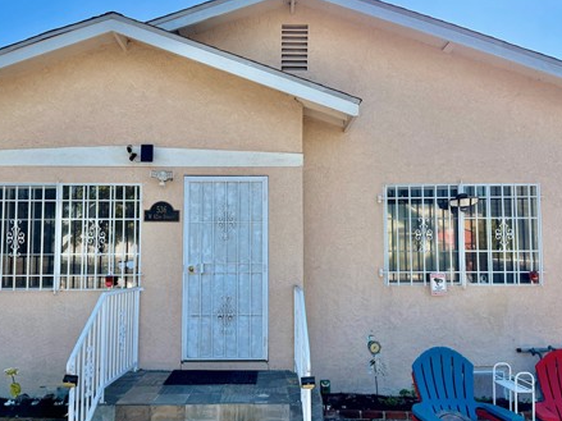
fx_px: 568
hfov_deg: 52.6
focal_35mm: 35
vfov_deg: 40.7
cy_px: 214
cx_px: 269
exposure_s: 1/3759
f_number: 1.78
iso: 100
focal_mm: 6.76
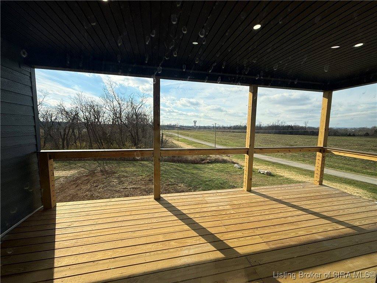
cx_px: 188
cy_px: 142
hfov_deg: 102.1
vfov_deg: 85.7
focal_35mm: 14
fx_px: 152
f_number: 2.2
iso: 50
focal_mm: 2.22
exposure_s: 1/2237
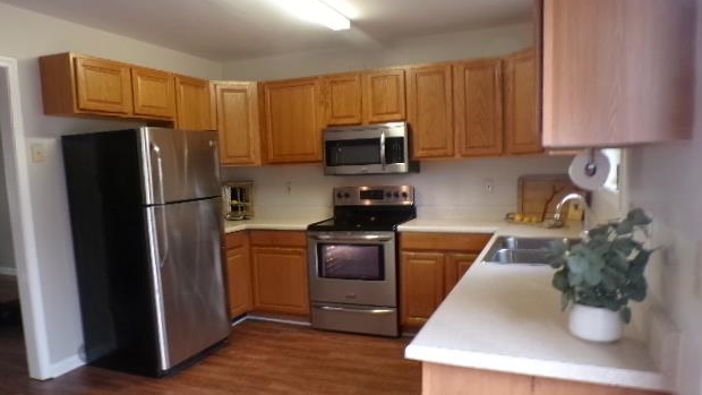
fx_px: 503
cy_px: 222
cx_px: 354
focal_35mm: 27
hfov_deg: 69.8
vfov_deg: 42.8
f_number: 3
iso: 200
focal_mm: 4.3
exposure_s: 1/20
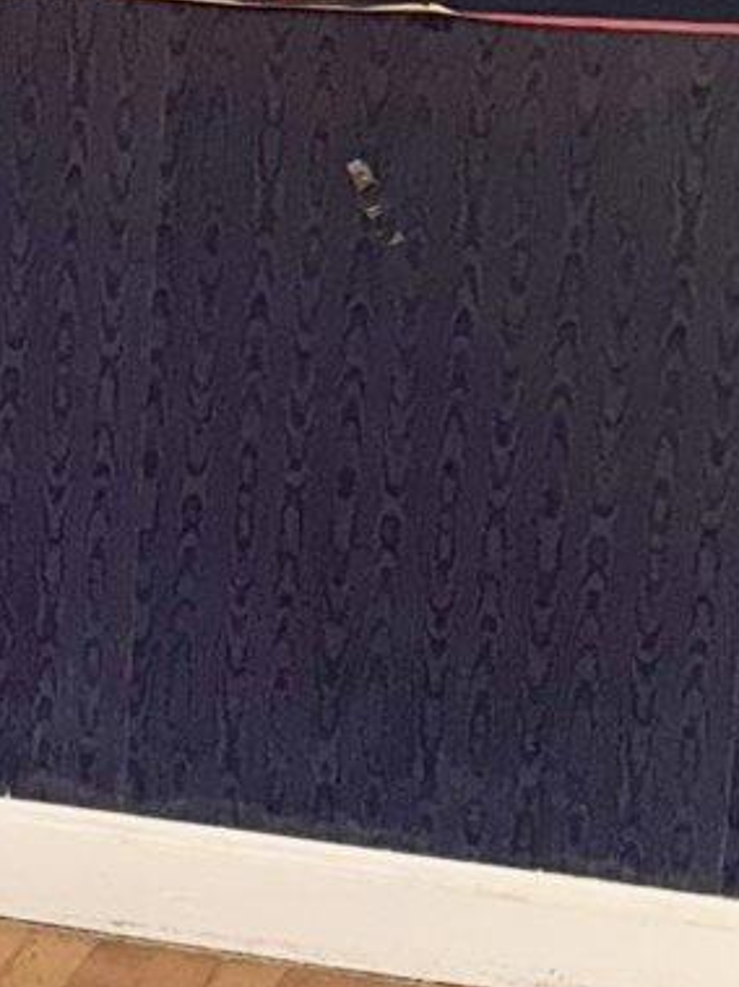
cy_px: 510
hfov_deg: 9.4
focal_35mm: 146
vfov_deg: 13.5
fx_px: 4158
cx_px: -799
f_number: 1.78
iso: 125
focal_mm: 6.76
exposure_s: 1/15
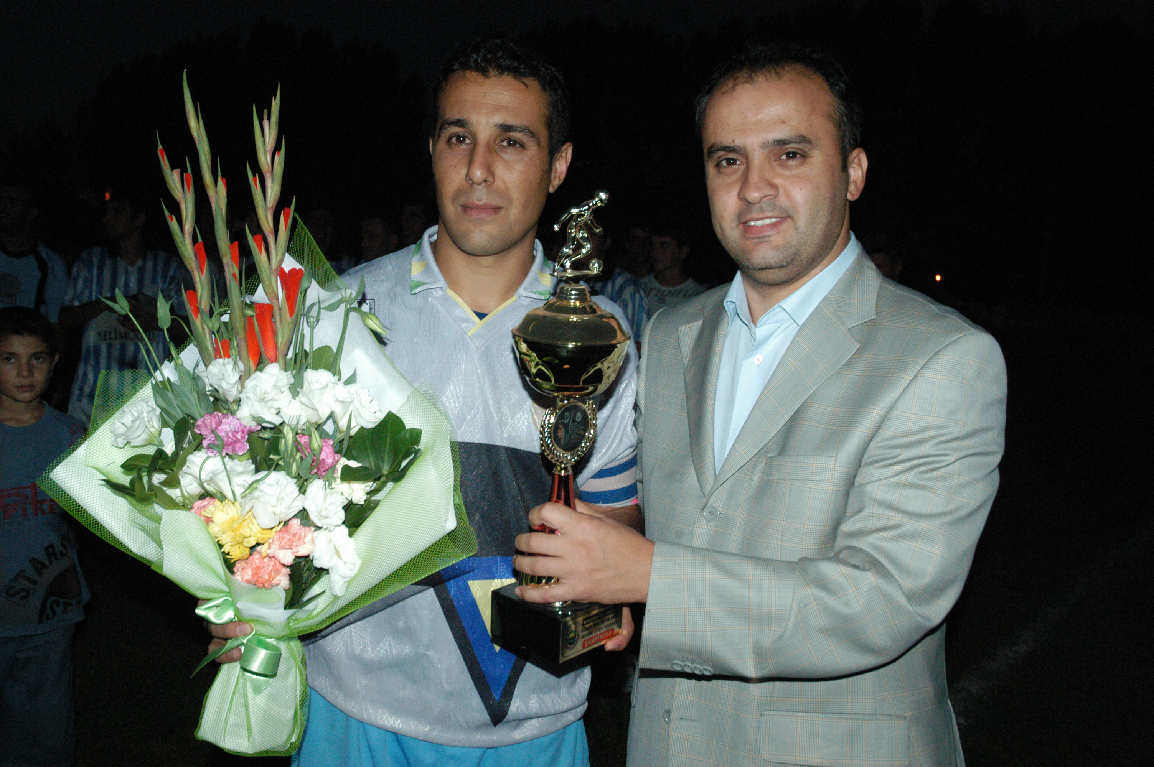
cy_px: 384
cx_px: 577
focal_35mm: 40
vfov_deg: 33.0
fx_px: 1297
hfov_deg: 48.0
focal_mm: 27
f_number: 6.3
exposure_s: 1/60
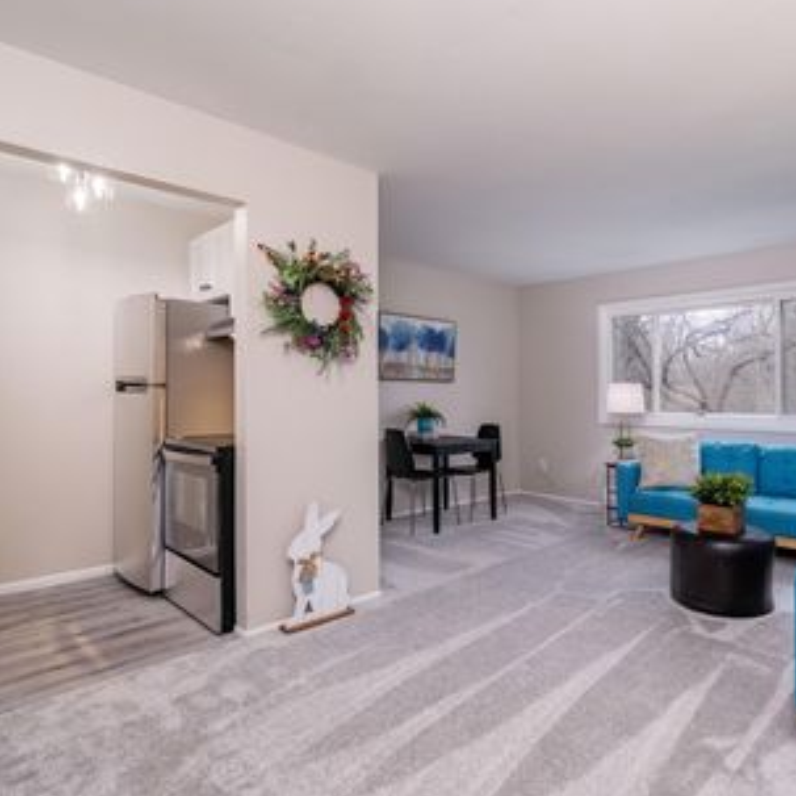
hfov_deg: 70.2
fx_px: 546
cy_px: 395
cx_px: 528
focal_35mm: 21
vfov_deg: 72.1
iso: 500
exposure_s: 1/60
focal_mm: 10
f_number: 8
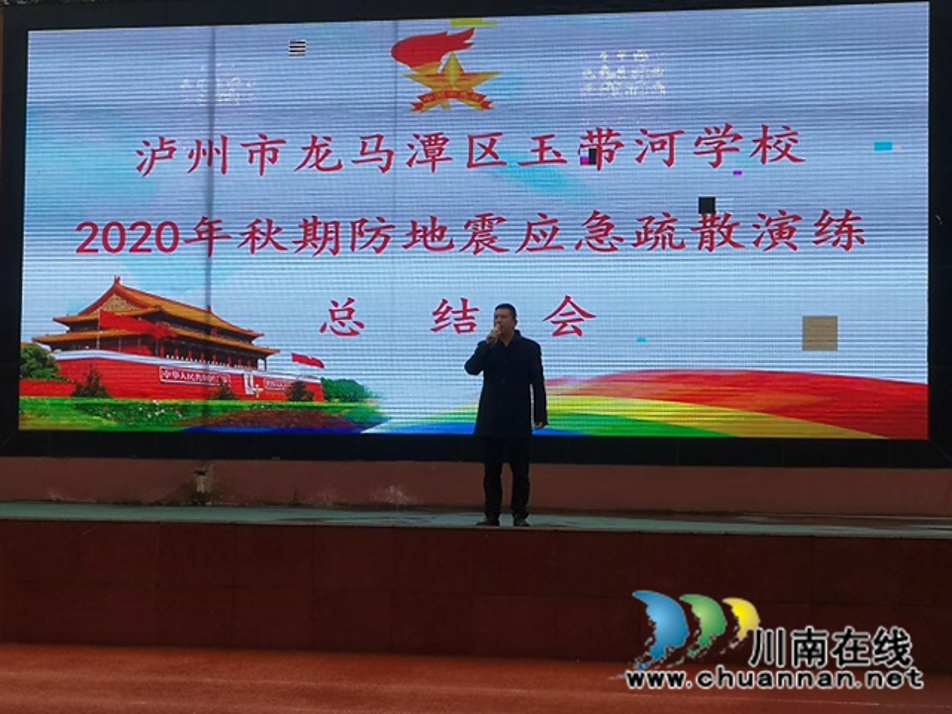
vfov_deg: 21.9
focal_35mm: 67
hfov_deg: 29.0
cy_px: 357
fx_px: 1843
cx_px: 476
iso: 50
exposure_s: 1/1761
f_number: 1.8
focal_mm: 5.58
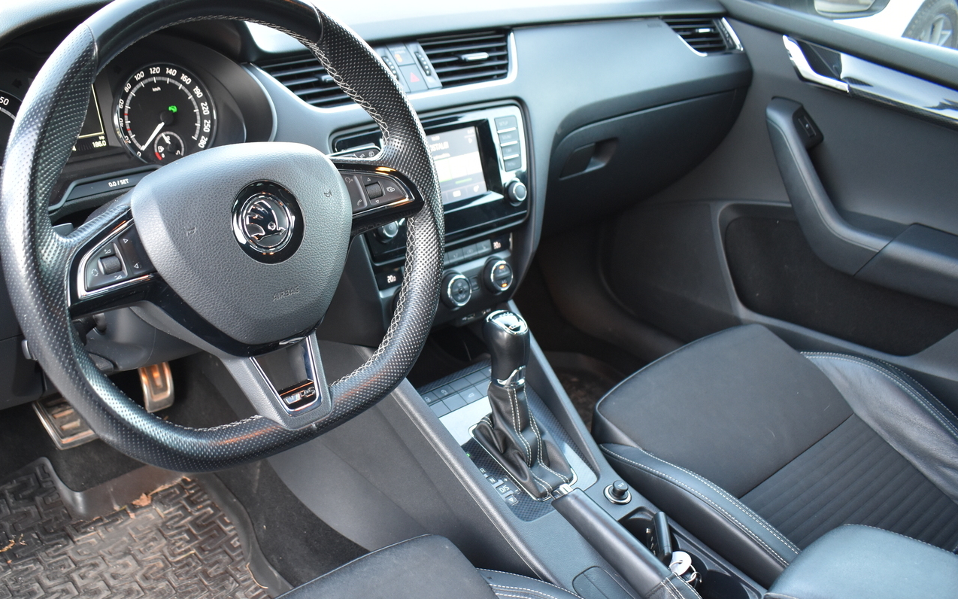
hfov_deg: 54.9
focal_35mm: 35
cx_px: 383
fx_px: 914
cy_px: 374
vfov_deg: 36.1
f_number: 4
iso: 800
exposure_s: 1/60
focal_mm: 18
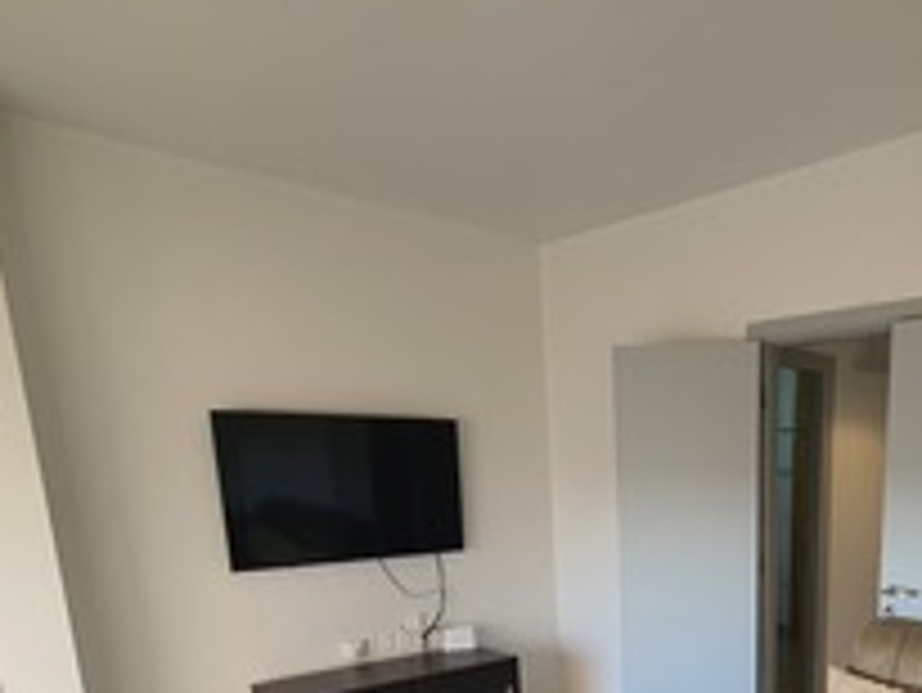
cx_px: 699
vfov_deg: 43.5
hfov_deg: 58.2
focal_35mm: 29
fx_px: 773
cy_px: 641
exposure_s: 1/50
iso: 50
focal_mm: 1.8
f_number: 2.2
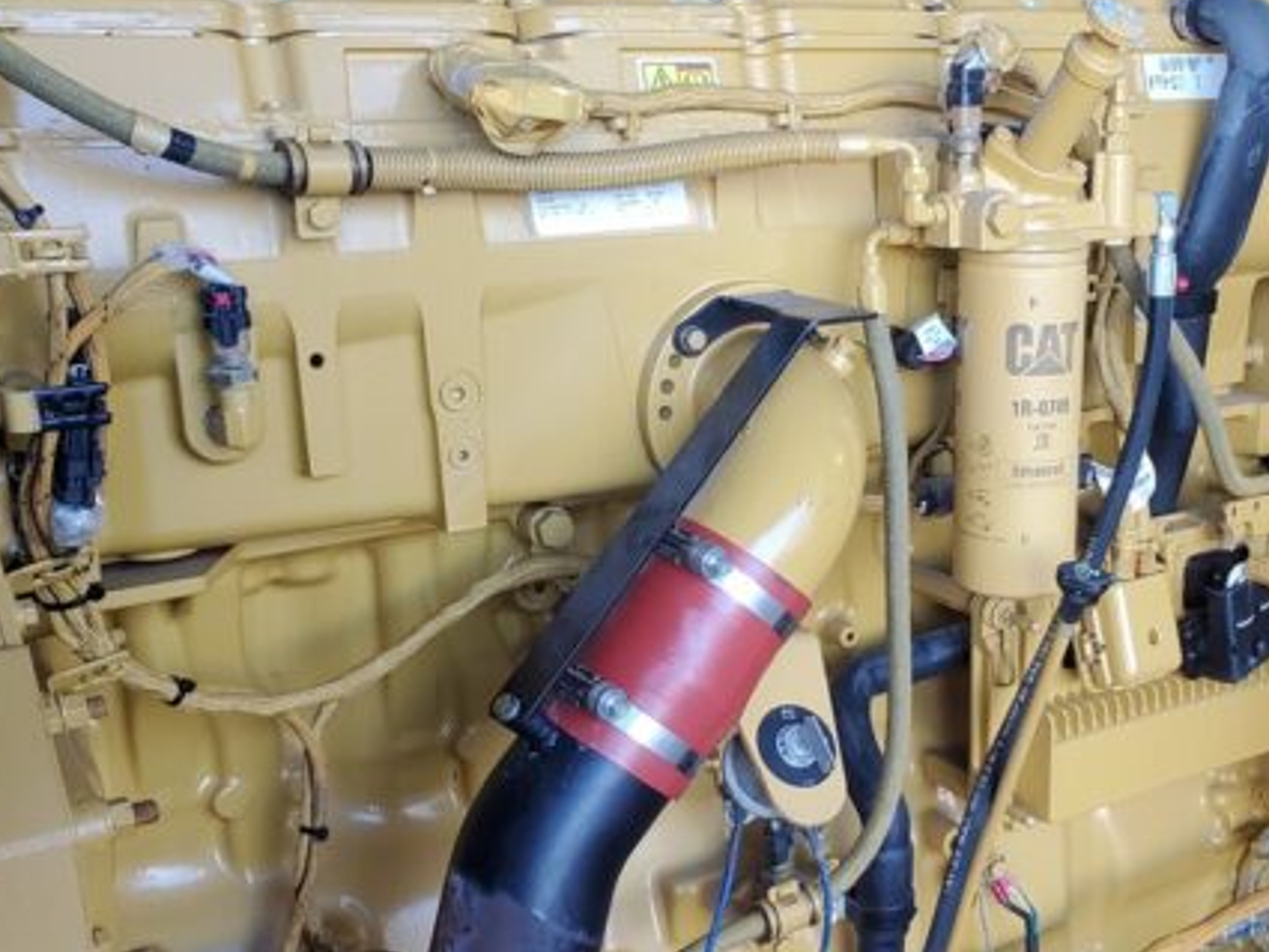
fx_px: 1723
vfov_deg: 30.8
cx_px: 1009
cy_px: 573
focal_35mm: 47
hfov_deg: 38.9
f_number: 2.4
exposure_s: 1/120
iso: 250
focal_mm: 4.3
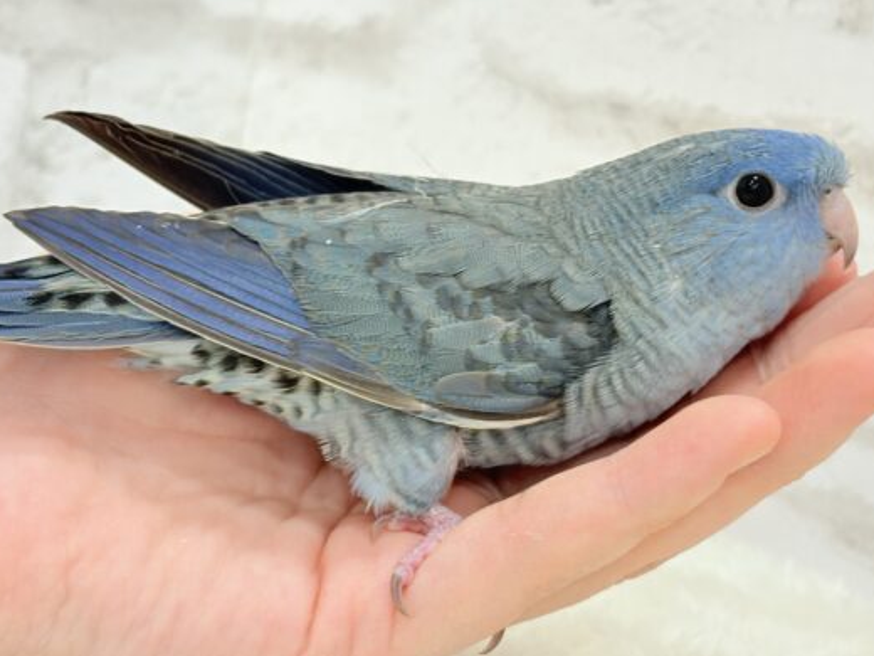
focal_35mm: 64
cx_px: 469
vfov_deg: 22.9
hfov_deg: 30.3
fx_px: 1616
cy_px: 291
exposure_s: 1/50
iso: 64
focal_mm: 5.96
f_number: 1.6
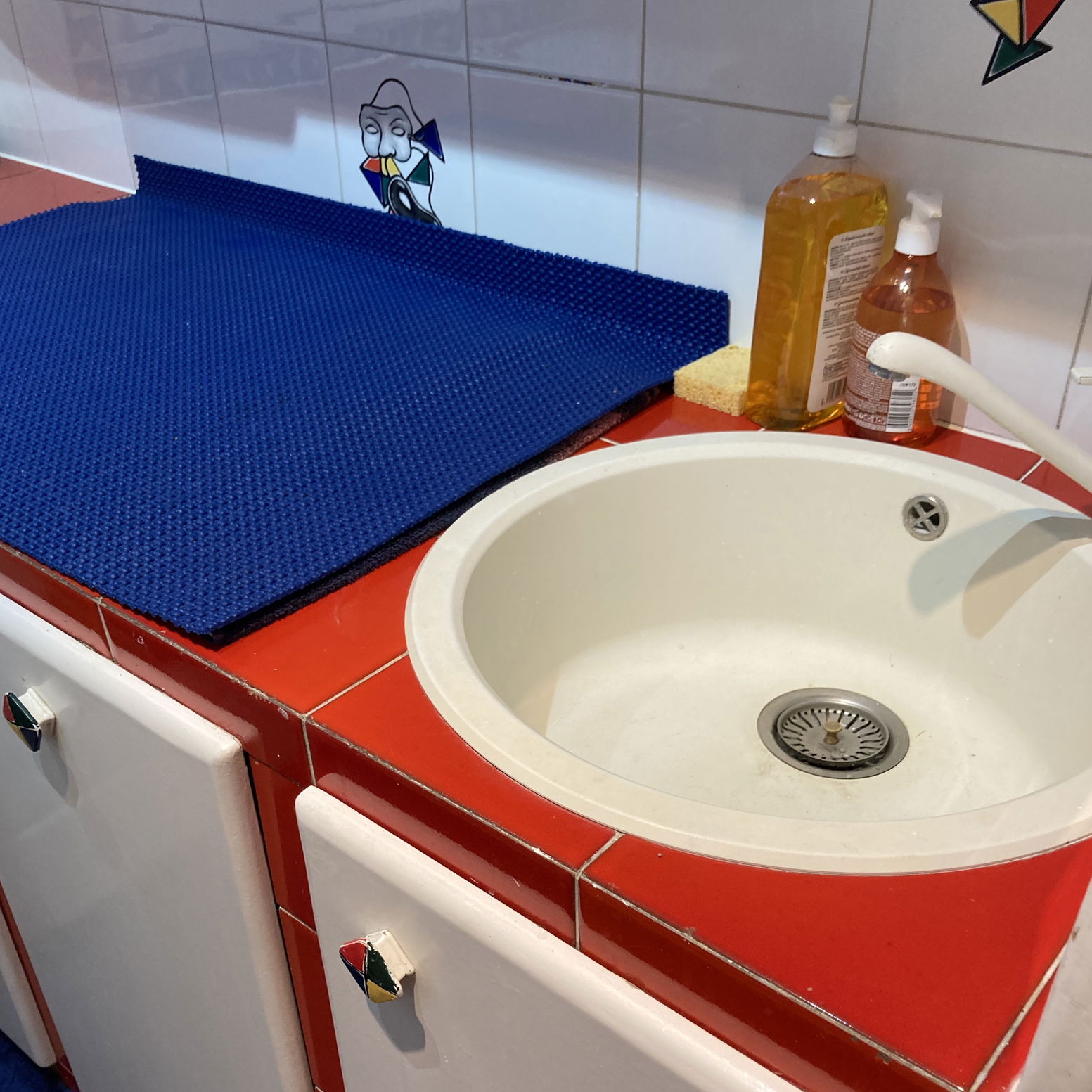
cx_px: 539
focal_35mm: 34
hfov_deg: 48.4
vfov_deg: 48.1
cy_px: 659
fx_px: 1213
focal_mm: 3.99
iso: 80
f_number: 1.8
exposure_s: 1/50
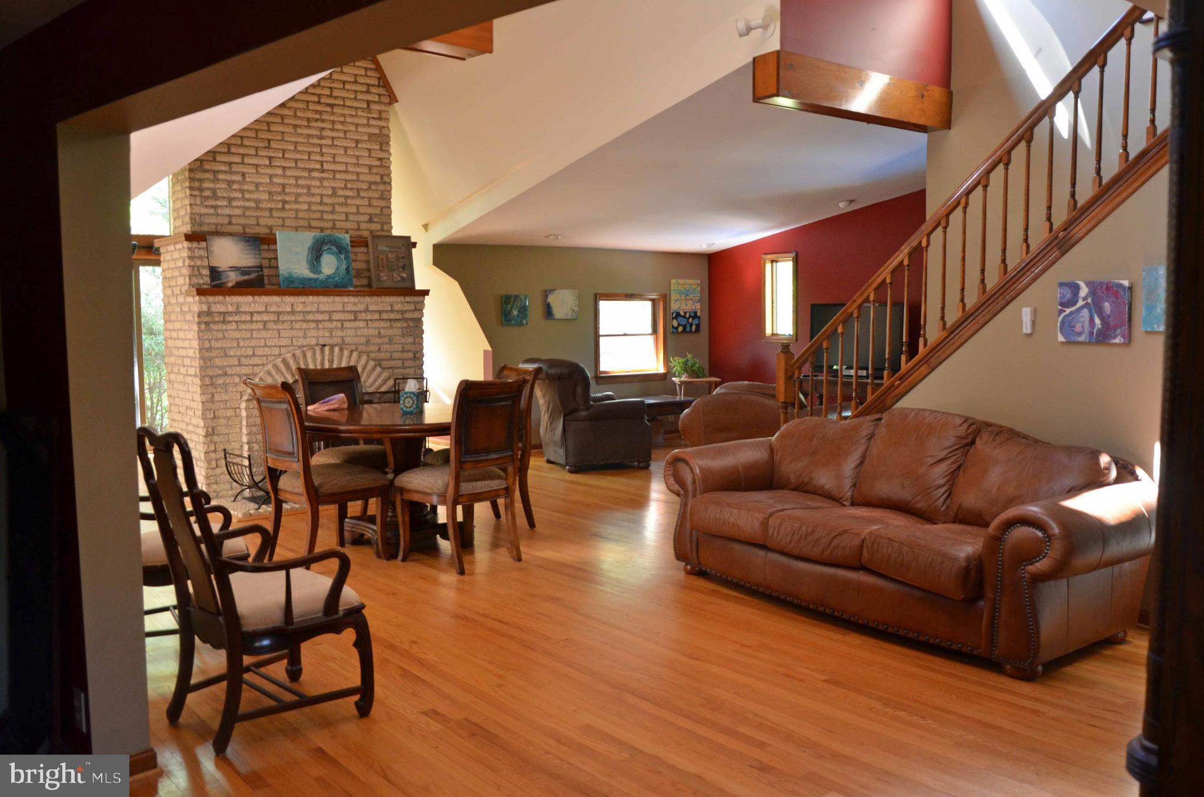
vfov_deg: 41.5
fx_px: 1051
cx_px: 602
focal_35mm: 32
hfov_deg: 59.6
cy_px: 398
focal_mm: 21
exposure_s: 1/60
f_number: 3.8
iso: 800
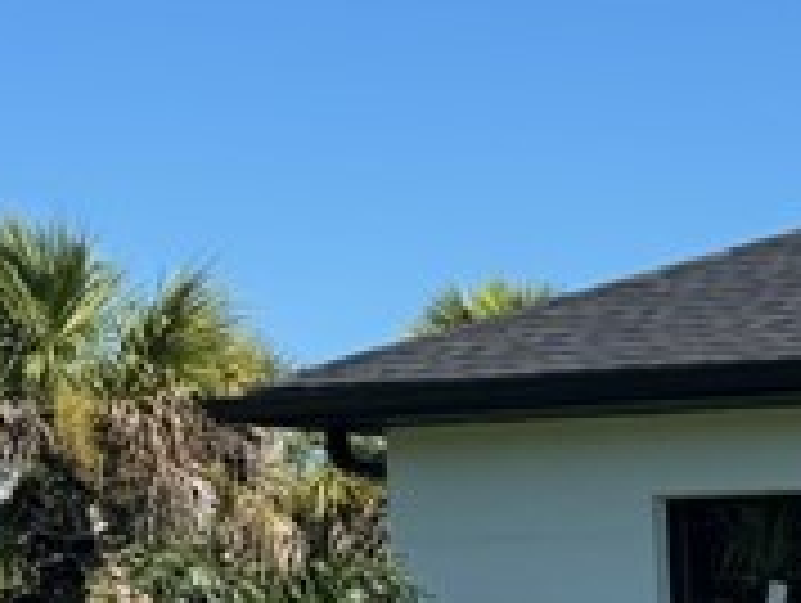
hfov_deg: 11.5
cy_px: 954
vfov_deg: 10.3
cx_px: 2002
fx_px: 3198
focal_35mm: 138
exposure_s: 1/4310
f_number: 1.78
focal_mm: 6.76
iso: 80
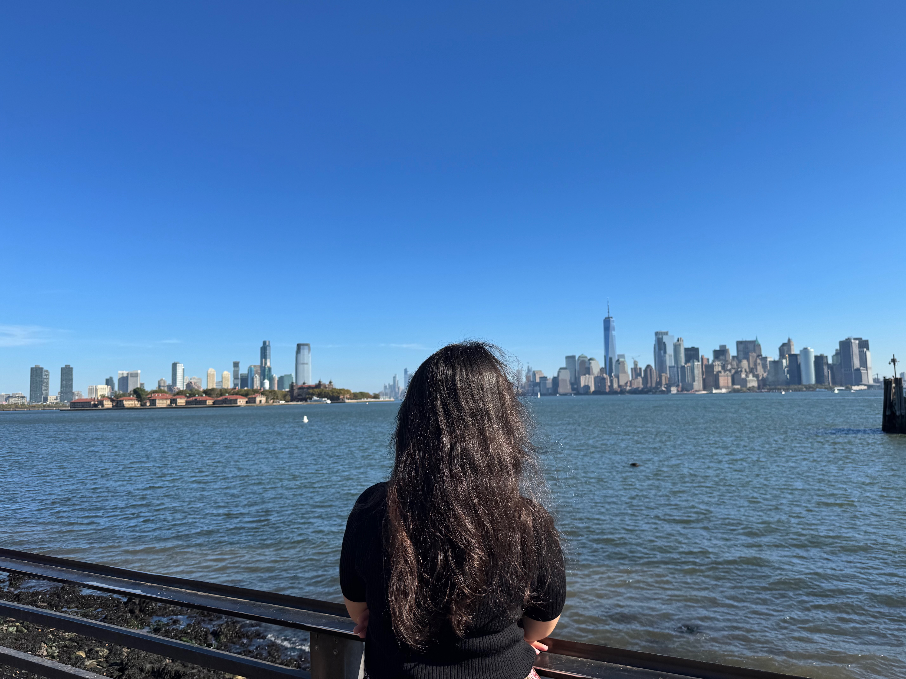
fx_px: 628
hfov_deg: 71.6
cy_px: 340
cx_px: 453
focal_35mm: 24
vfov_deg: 56.8
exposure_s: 1/4950
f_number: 1.78
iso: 80
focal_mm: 6.76
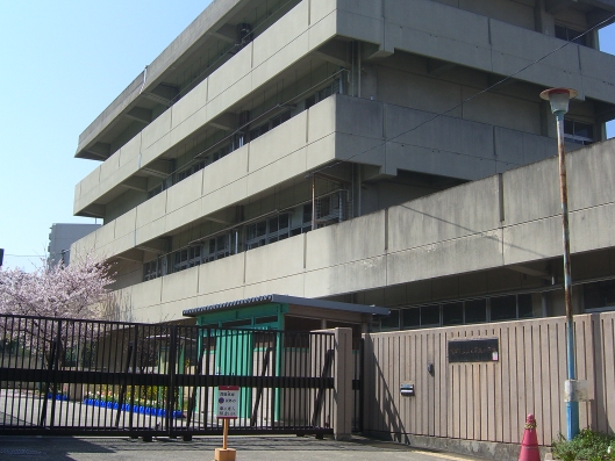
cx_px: 316
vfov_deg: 31.4
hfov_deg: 41.2
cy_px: 183
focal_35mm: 46
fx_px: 817
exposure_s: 1/200
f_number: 8
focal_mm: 7.9
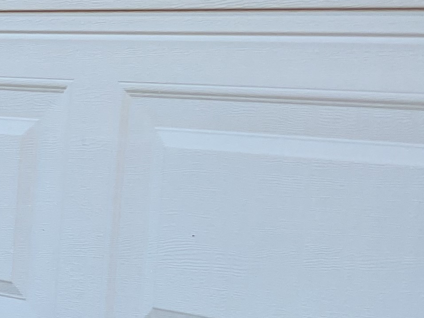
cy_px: 152
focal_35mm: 122
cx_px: -262
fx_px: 1495
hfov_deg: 14.7
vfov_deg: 12.2
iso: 16
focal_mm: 3
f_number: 1.8
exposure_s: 1/320
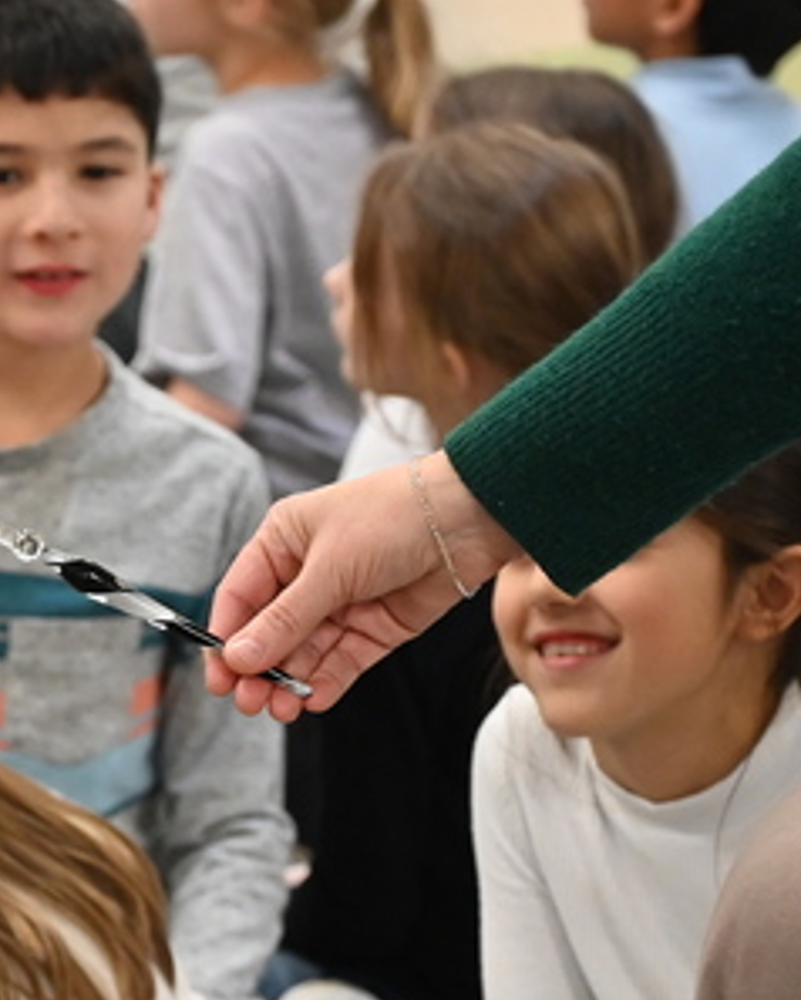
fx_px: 6690
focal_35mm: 226
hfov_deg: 6.8
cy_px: 759
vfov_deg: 8.5
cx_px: -40
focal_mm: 70
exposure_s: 1/125
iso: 3200
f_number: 4
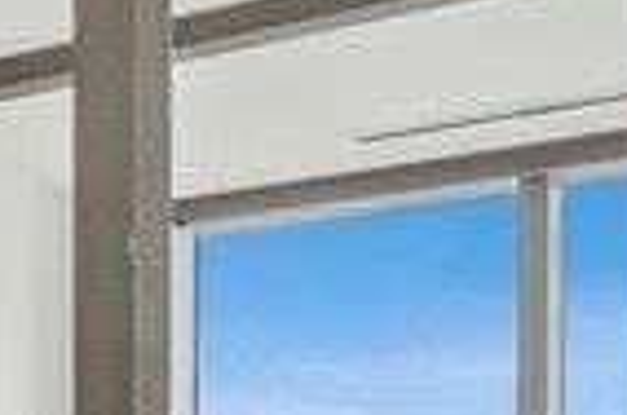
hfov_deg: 20.8
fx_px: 1706
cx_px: 415
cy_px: 777
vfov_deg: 12.5
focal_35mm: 98
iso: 200
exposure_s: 1/60
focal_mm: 15.5
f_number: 9.5
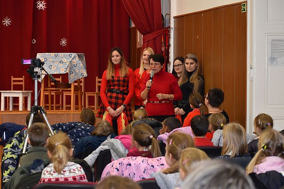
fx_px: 828
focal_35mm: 105
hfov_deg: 19.5
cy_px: 94
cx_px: 142
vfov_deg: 13.0
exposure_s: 1/125
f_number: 4.5
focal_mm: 70
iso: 1000
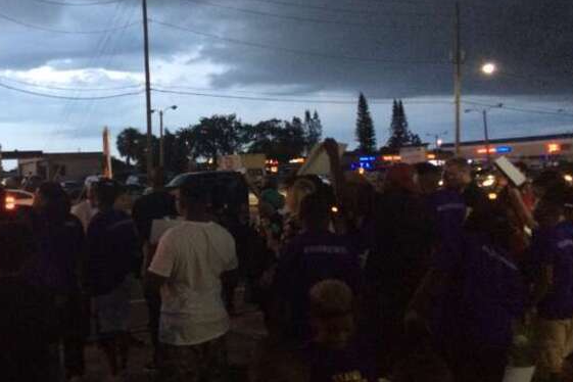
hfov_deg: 44.6
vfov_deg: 31.2
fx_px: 684
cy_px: 166
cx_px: 180
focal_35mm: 43
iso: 320
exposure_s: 1/30
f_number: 2.2
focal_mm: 4.15
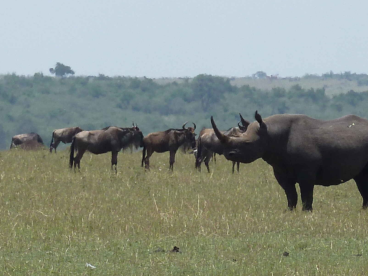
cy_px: 158
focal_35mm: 930
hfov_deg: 2.1
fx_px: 9887
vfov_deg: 1.6
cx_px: 216
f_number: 4.9
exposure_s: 1/320
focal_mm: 49.2
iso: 80
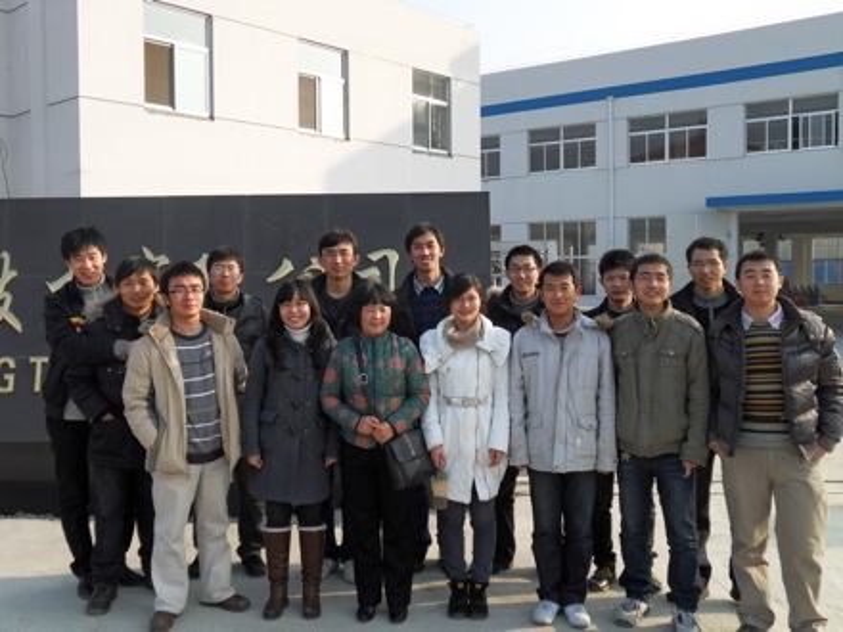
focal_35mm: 36
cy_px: 316
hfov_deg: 51.4
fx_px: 877
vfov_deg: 39.7
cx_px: 422
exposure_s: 1/350
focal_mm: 6.3
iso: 80
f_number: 3.9
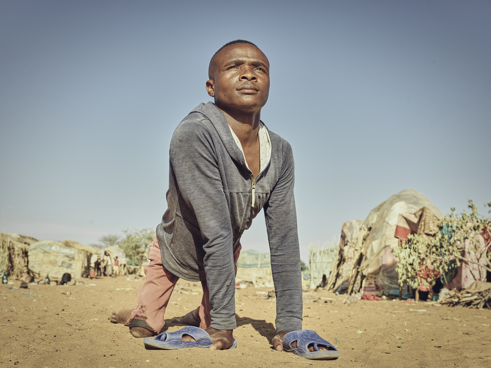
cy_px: 184
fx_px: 553
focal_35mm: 39
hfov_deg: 47.9
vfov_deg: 36.8
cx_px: 246
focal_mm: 50
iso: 400
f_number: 8
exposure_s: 1/1000
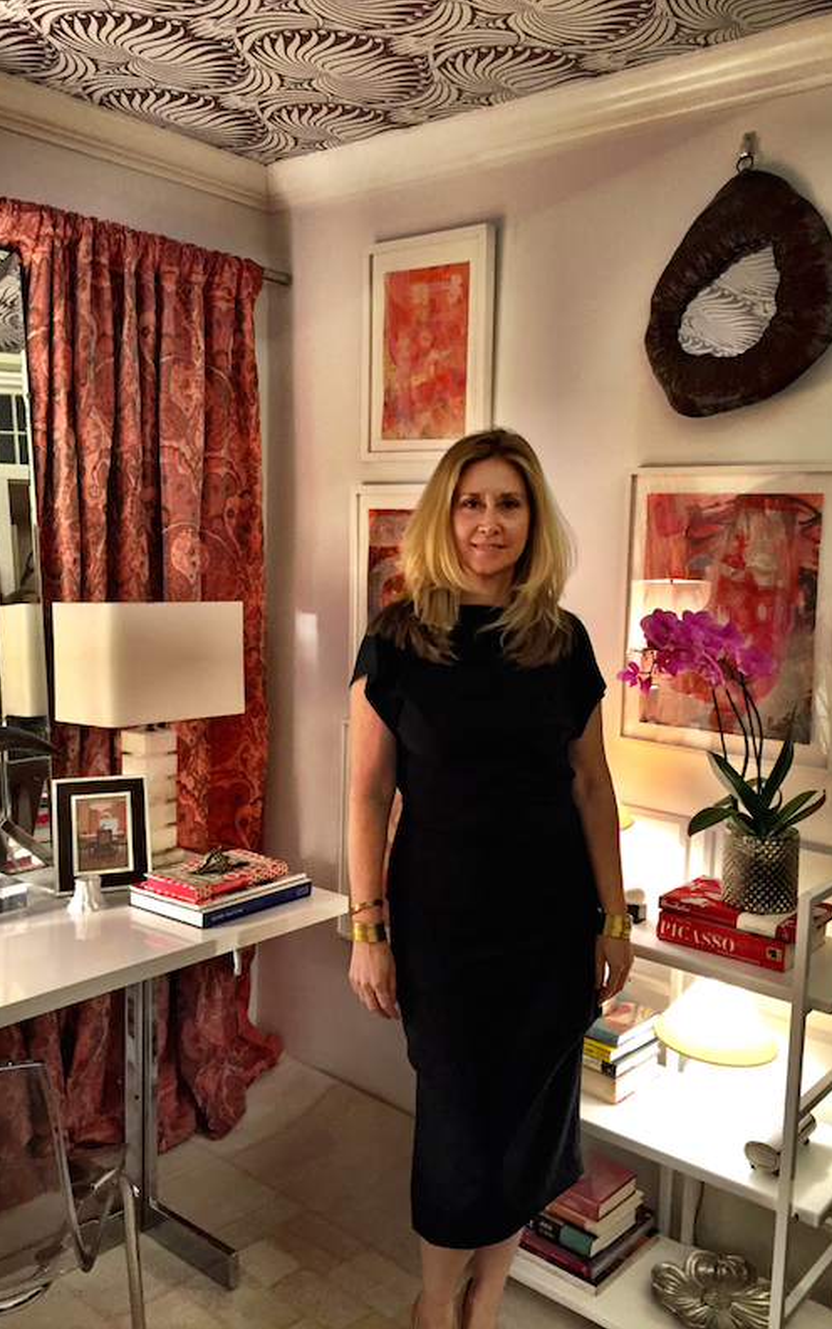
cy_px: 660
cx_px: 470
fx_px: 1124
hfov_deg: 40.5
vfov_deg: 61.2
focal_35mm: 31
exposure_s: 1/33
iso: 125
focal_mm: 4.15
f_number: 2.2
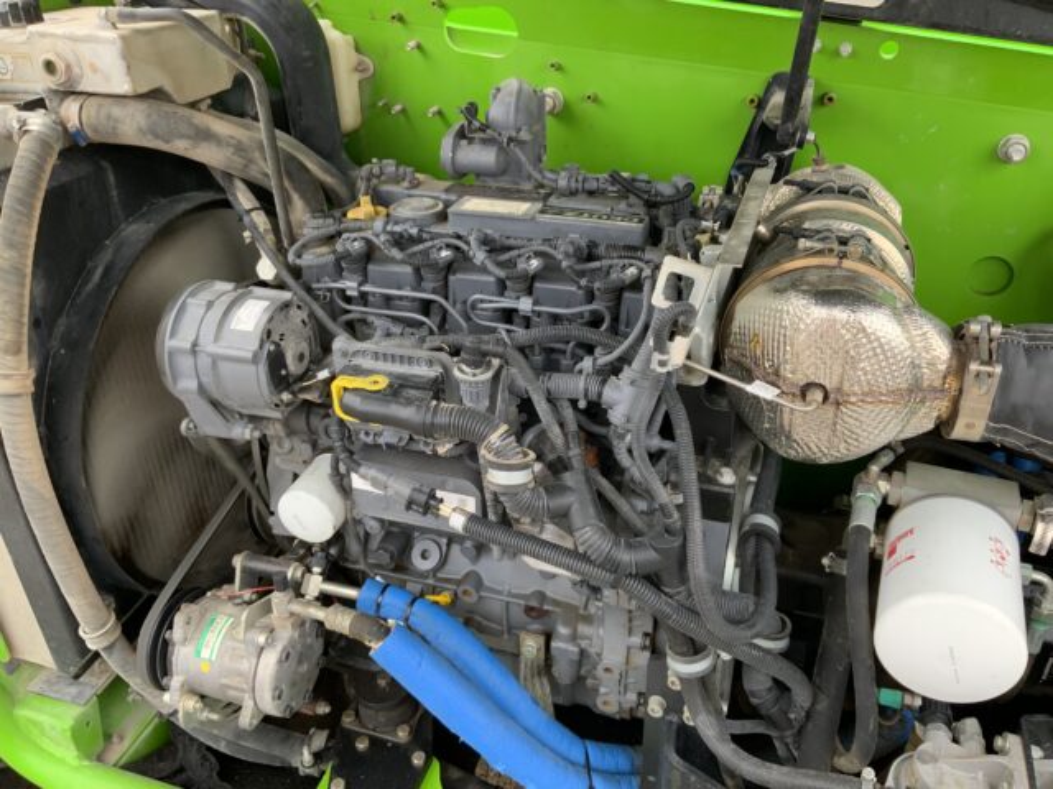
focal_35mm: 29
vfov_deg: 48.2
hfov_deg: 61.7
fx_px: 882
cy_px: 394
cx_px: 526
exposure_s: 1/122
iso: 50
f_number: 1.8
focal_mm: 3
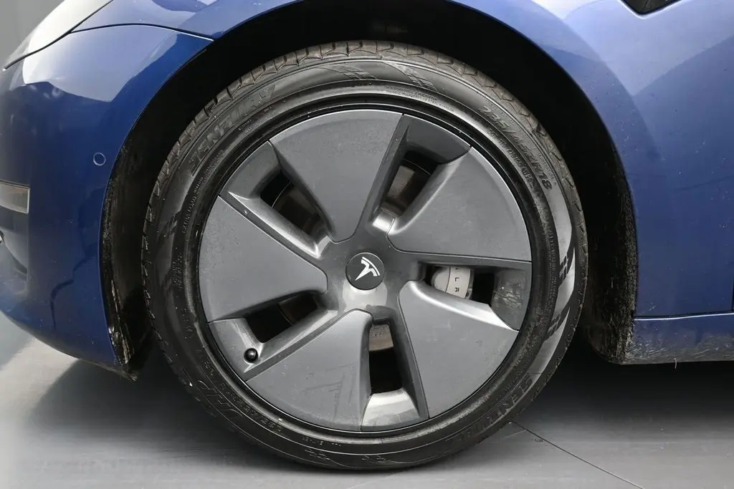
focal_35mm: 37
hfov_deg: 52.2
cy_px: 244
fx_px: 749
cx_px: 367
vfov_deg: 36.2
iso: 1250
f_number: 4.2
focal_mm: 24.5
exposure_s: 1/125
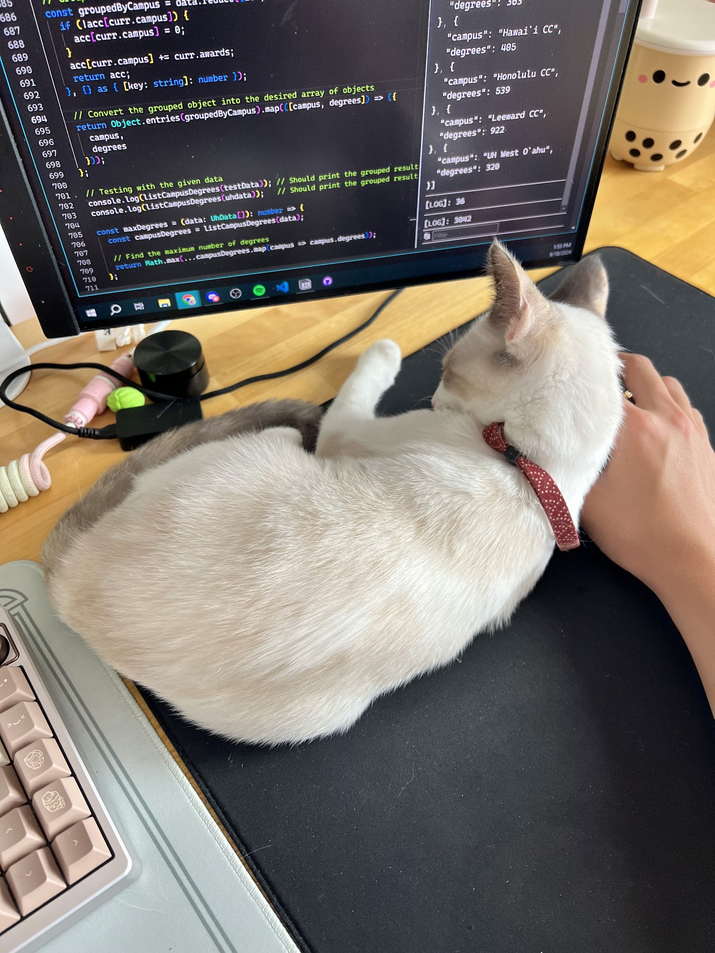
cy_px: 476
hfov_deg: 53.1
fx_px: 716
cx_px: 358
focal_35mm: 26
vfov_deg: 67.3
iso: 100
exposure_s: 1/121
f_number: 1.5
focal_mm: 5.7
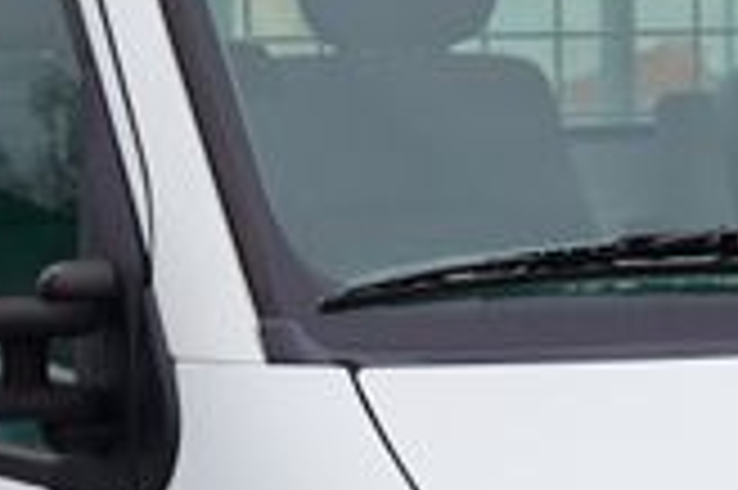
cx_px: 576
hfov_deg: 9.1
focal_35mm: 225
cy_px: 681
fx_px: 4608
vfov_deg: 6.0
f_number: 5.6
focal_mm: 36
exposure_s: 1/125
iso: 100
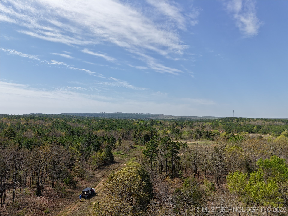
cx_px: 144
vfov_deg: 56.8
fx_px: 200
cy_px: 108
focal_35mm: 24
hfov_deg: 71.6
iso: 170
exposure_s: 1/4000
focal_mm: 8.67
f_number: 1.8
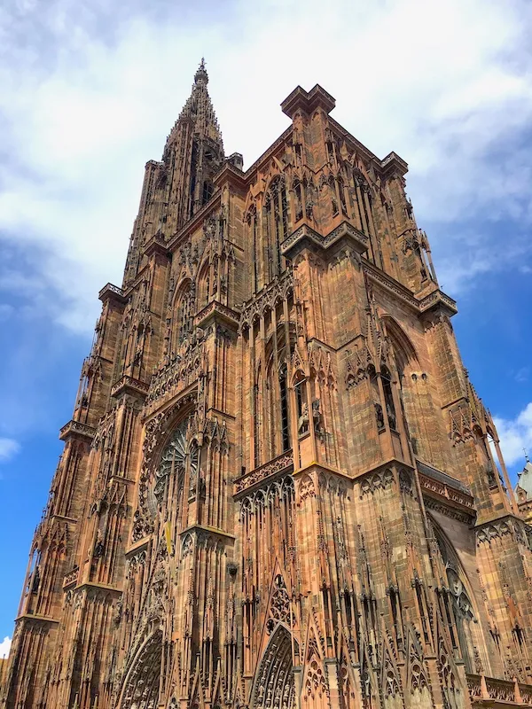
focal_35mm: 29
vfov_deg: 61.7
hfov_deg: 48.2
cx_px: 266
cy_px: 354
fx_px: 594
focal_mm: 4.15
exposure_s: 1/1538
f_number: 2.2
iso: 25
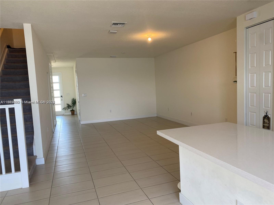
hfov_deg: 67.3
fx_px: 206
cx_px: 137
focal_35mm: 26
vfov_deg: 53.1
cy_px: 102
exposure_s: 1/60
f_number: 1.8
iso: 64
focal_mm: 4.25
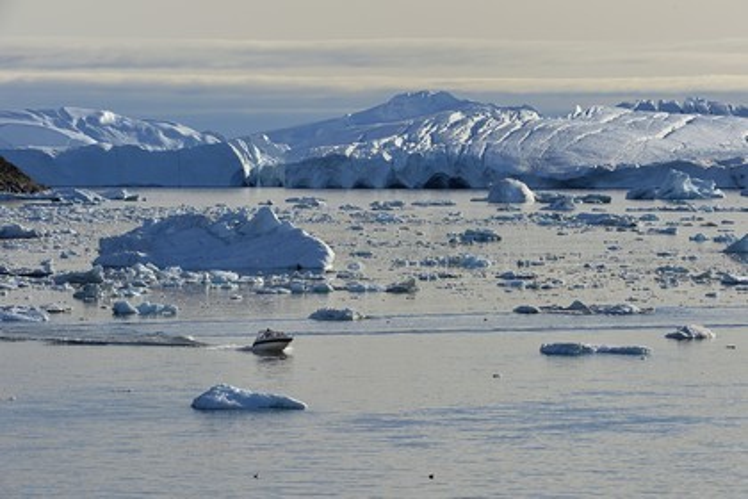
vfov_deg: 4.9
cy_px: 250
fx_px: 5817
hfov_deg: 7.4
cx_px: 374
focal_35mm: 280
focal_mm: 280
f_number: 10
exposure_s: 1/640
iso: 200
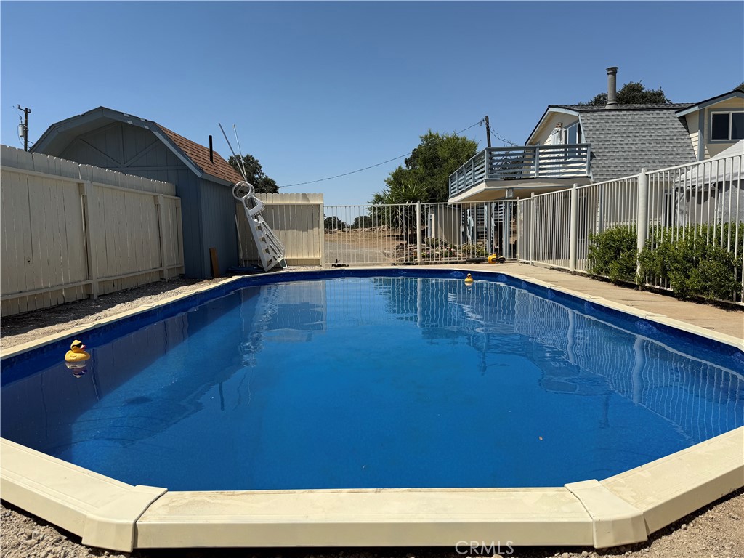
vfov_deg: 56.8
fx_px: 516
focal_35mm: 24
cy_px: 279
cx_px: 372
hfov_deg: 71.6
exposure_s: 1/7353
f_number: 1.78
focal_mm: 6.76
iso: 80
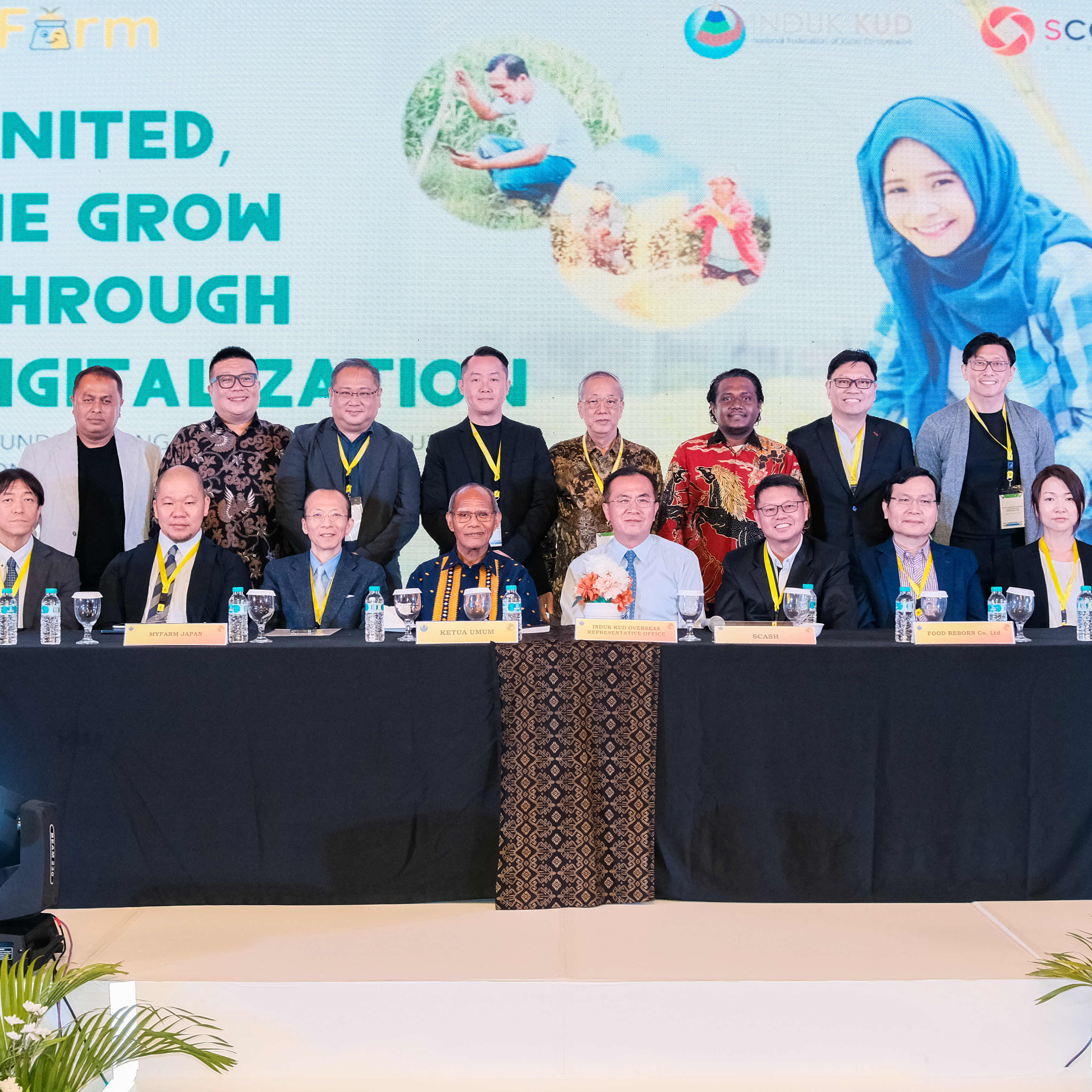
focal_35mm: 53
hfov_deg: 32.2
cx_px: 552
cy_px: 440
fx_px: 1892
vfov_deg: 32.1
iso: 1600
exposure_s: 1/125
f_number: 2.8
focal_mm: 21
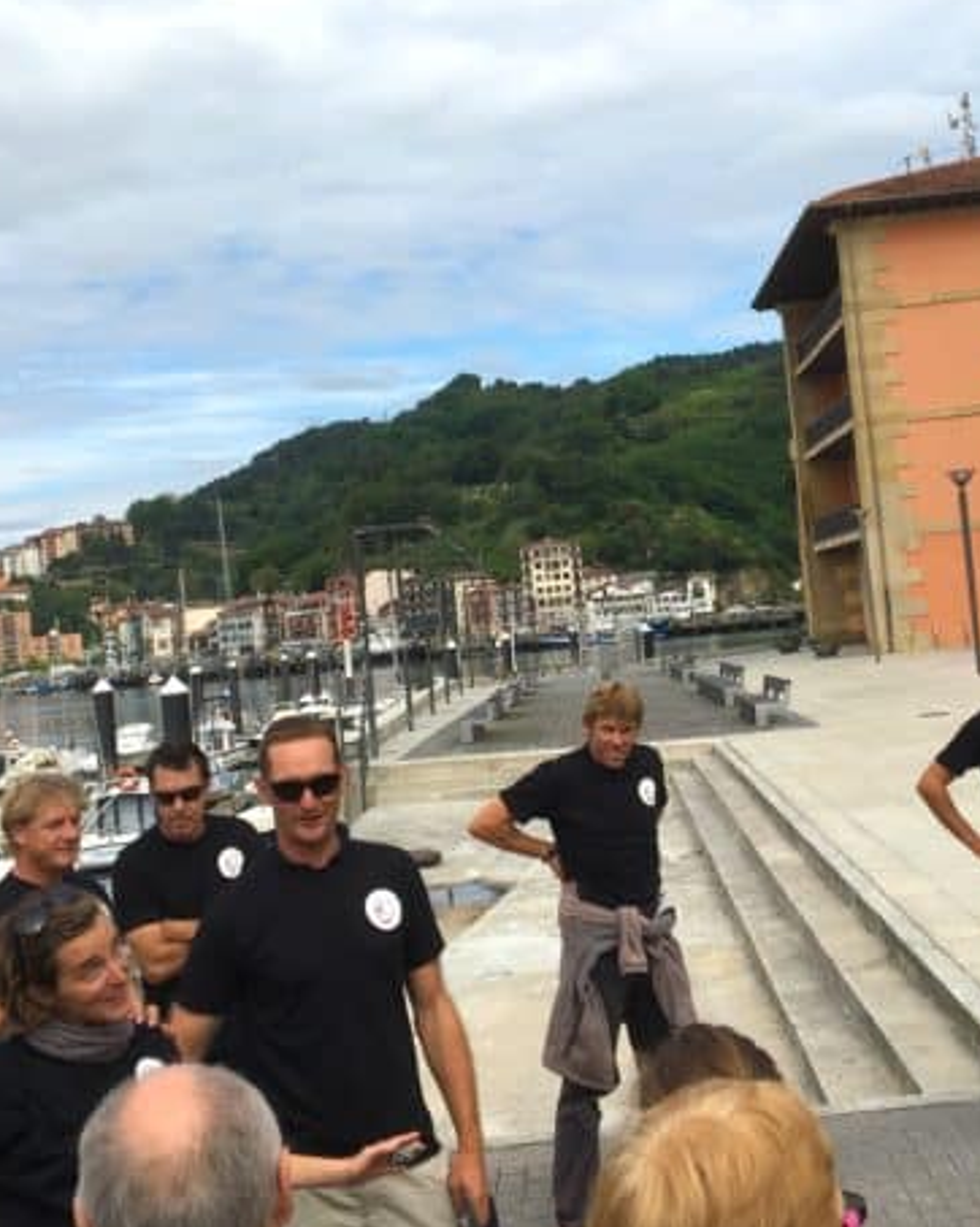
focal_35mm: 50
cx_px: 582
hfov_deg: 30.2
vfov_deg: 37.3
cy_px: 536
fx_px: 1814
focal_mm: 4.15
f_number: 2.2
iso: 25
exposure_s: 1/1832
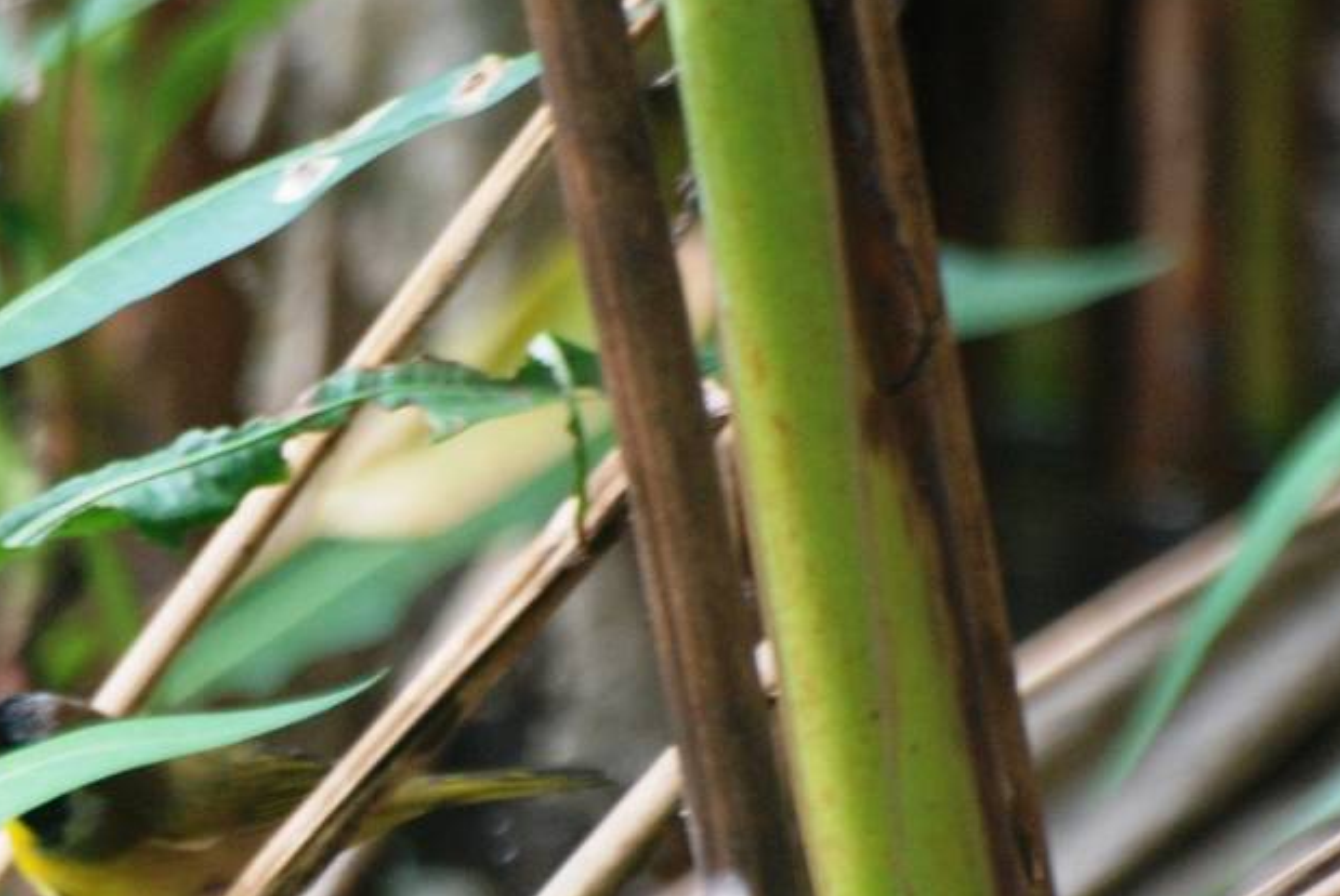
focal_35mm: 1164
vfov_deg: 1.2
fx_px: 43366
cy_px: 691
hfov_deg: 1.8
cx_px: 290
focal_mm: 300
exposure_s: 1/100
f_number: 5.6
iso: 400
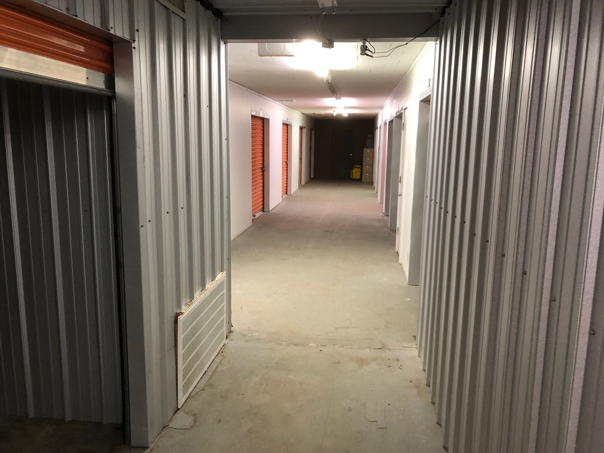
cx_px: 302
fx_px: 489
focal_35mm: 28
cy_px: 226
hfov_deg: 63.4
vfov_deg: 49.7
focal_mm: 4
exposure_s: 1/15
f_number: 1.8
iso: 50
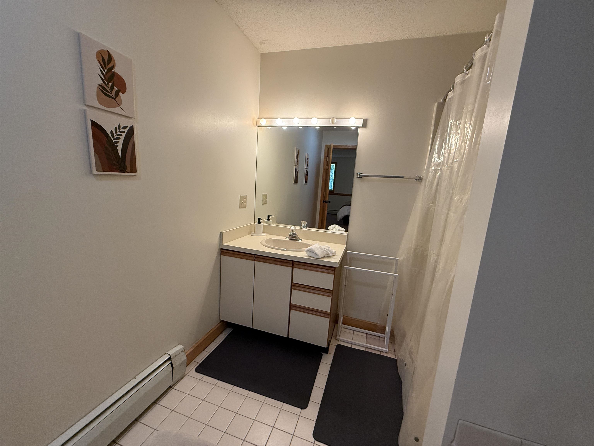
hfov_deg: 102.1
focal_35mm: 14
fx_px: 240
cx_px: 297
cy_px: 223
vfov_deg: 85.7
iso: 250
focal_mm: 2.22
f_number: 2.2
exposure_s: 1/120
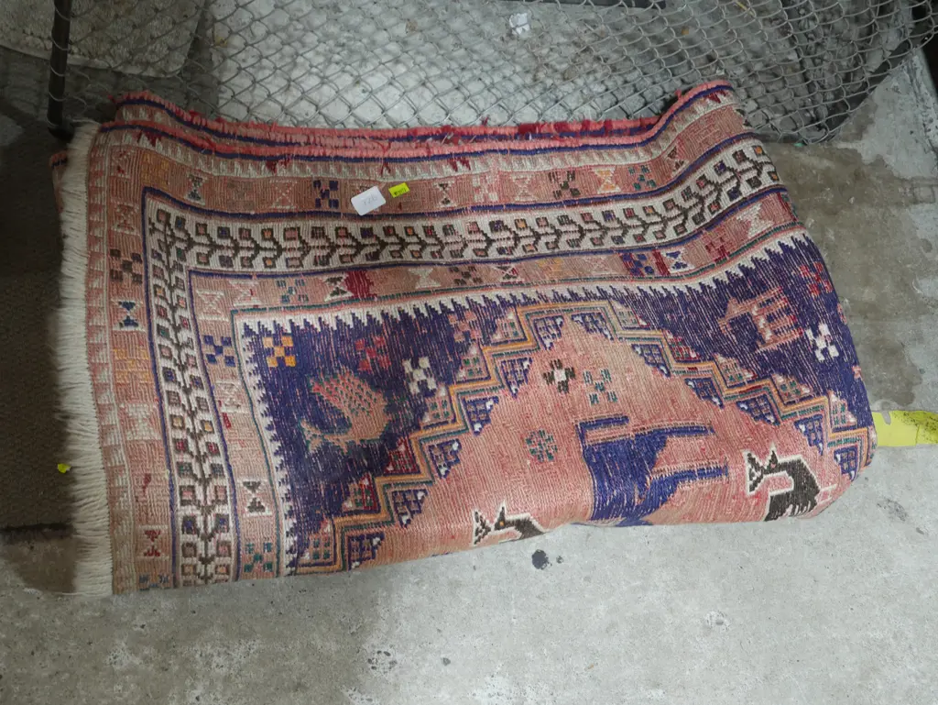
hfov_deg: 38.2
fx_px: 1356
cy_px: 352
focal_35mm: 50
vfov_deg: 29.1
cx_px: 469
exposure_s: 1/60
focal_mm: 25
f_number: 5.3
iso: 640
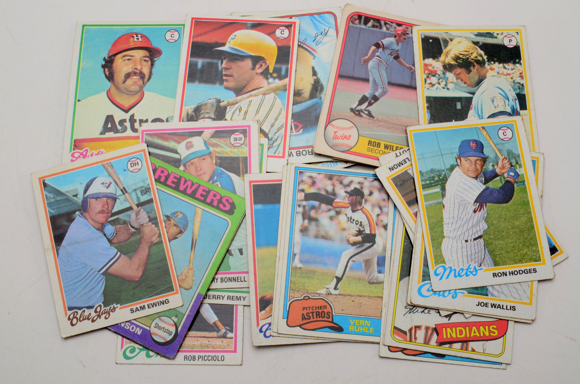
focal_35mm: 54
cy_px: 192
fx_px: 868
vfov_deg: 25.0
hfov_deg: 36.9
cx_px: 290
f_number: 29
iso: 100
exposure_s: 1/160
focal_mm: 36
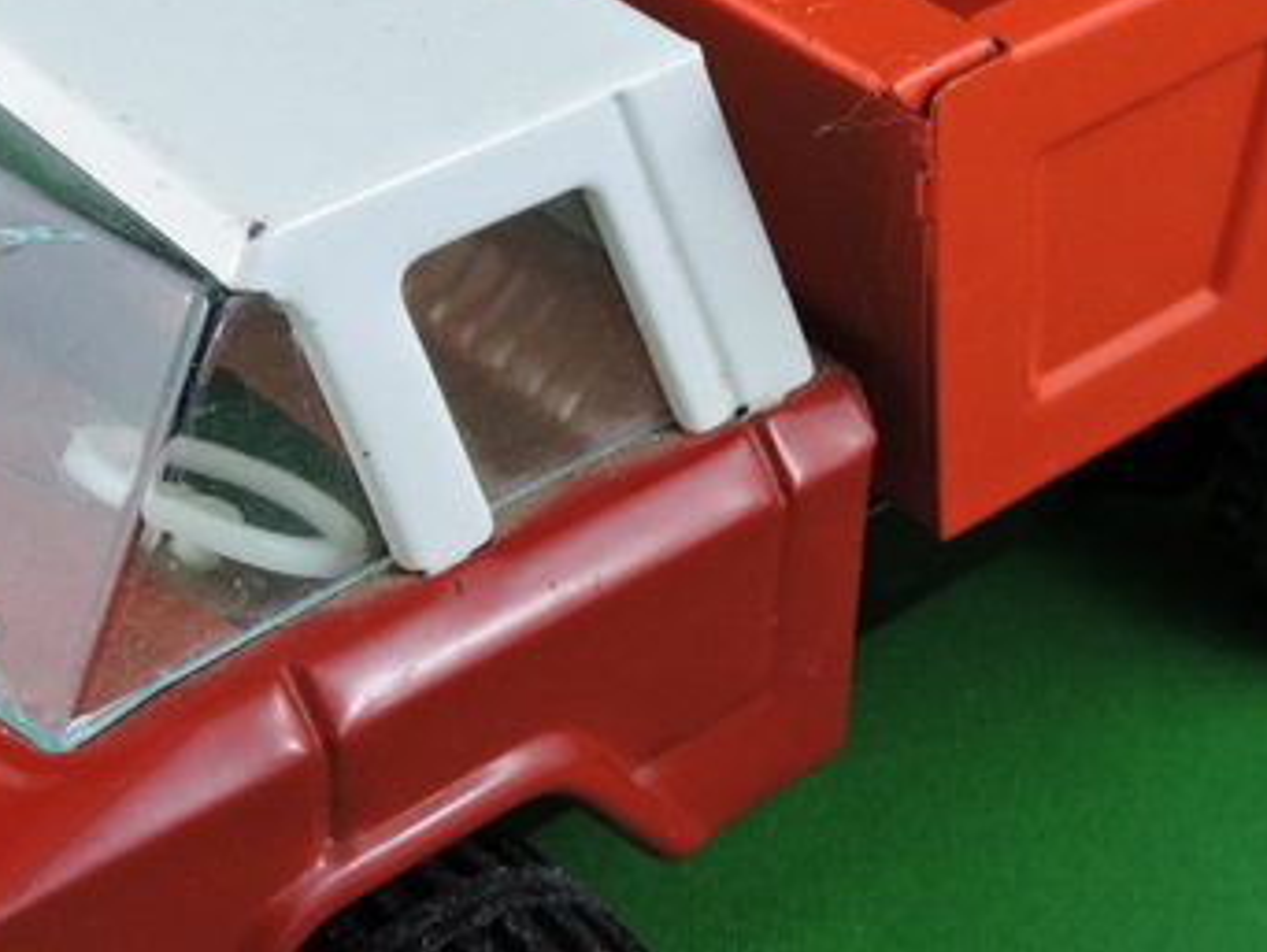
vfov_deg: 18.7
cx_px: 609
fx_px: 2894
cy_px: 370
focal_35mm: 79
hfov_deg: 24.7
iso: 100
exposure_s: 1/40
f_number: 3.8
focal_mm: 6.3
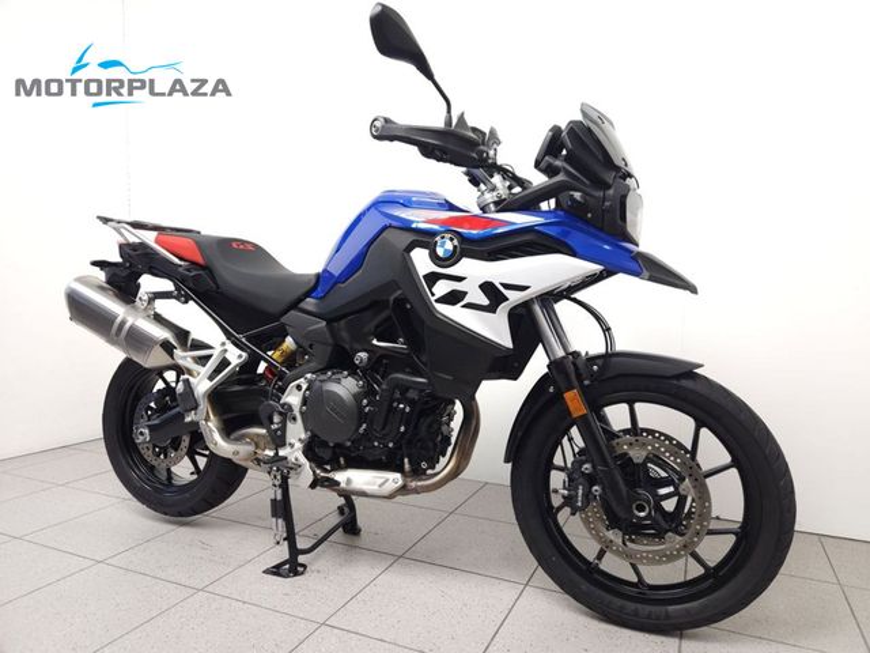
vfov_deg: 58.9
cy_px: 326
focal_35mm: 23
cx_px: 435
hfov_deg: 73.9
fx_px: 578
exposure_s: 1/50
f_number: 1.8
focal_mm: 5.4
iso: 125
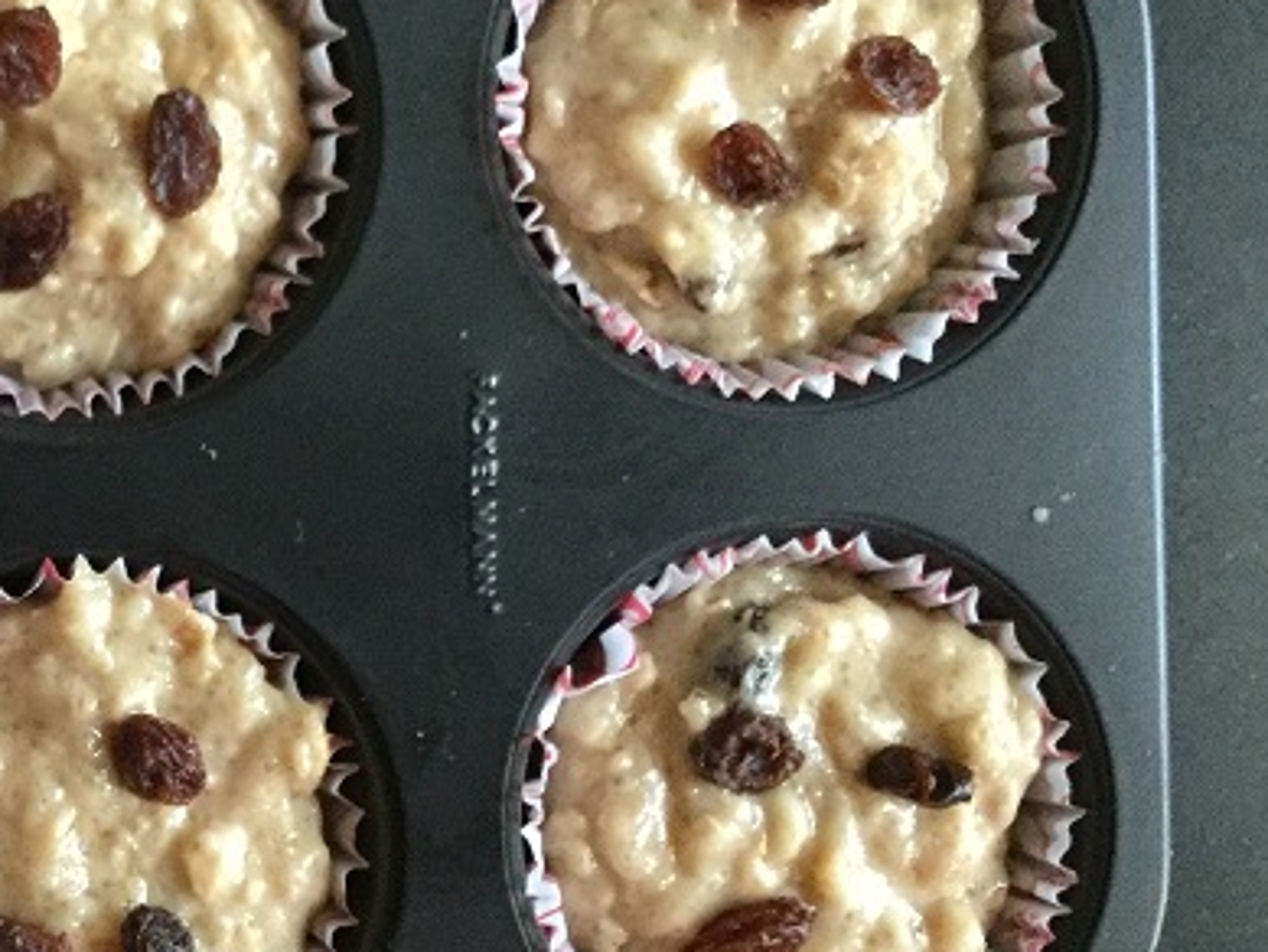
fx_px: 2382
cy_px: 492
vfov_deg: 22.6
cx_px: 36
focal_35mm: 65
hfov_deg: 28.2
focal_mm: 3.3
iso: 200
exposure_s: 1/30
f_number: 2.4
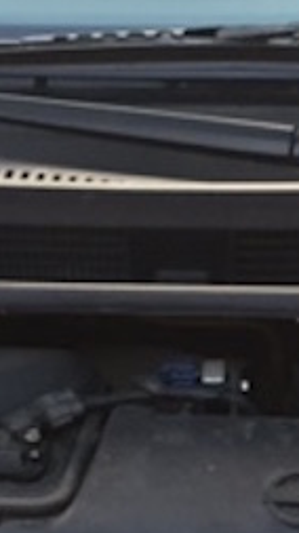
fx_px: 1694
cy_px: 628
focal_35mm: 120
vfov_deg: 17.1
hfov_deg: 10.1
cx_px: 145
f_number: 2.2
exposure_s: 1/33
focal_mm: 4.15
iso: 32
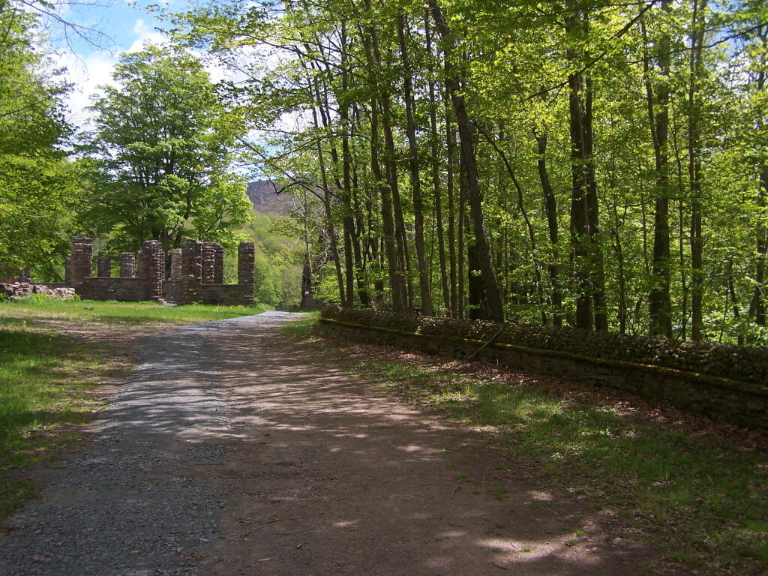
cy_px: 288
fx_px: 843
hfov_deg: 49.0
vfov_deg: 37.7
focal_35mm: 38
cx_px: 384
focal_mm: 6.3
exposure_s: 1/800
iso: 80
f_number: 2.8
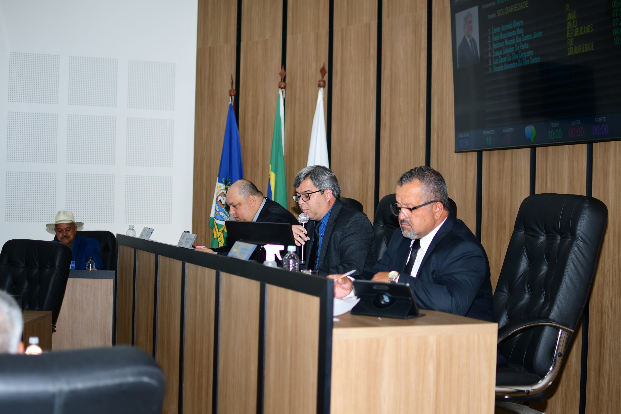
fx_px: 897
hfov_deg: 38.2
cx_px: 310
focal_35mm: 52
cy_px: 207
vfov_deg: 26.0
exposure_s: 1/250
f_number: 1.8
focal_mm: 35
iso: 100
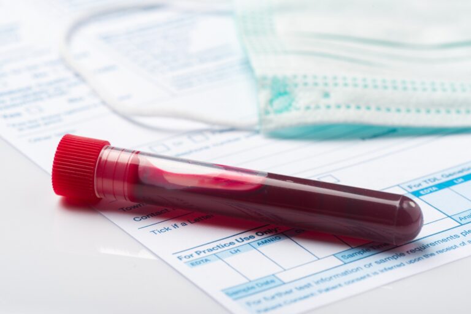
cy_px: 157
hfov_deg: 19.5
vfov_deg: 13.0
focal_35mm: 105
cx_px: 236
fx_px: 1374
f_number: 16
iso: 80
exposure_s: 1/200
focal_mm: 105
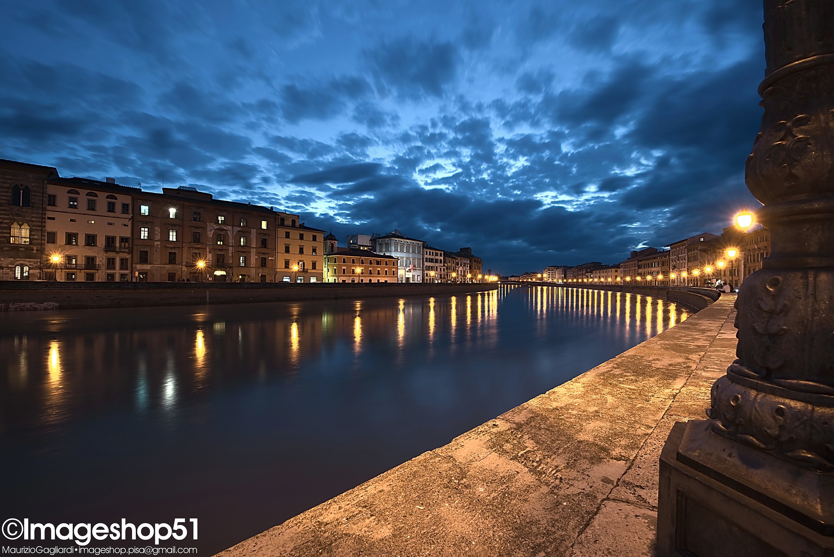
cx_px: 417
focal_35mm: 14
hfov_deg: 104.2
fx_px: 324
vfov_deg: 81.2
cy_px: 278
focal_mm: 14
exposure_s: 13
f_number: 14
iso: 100
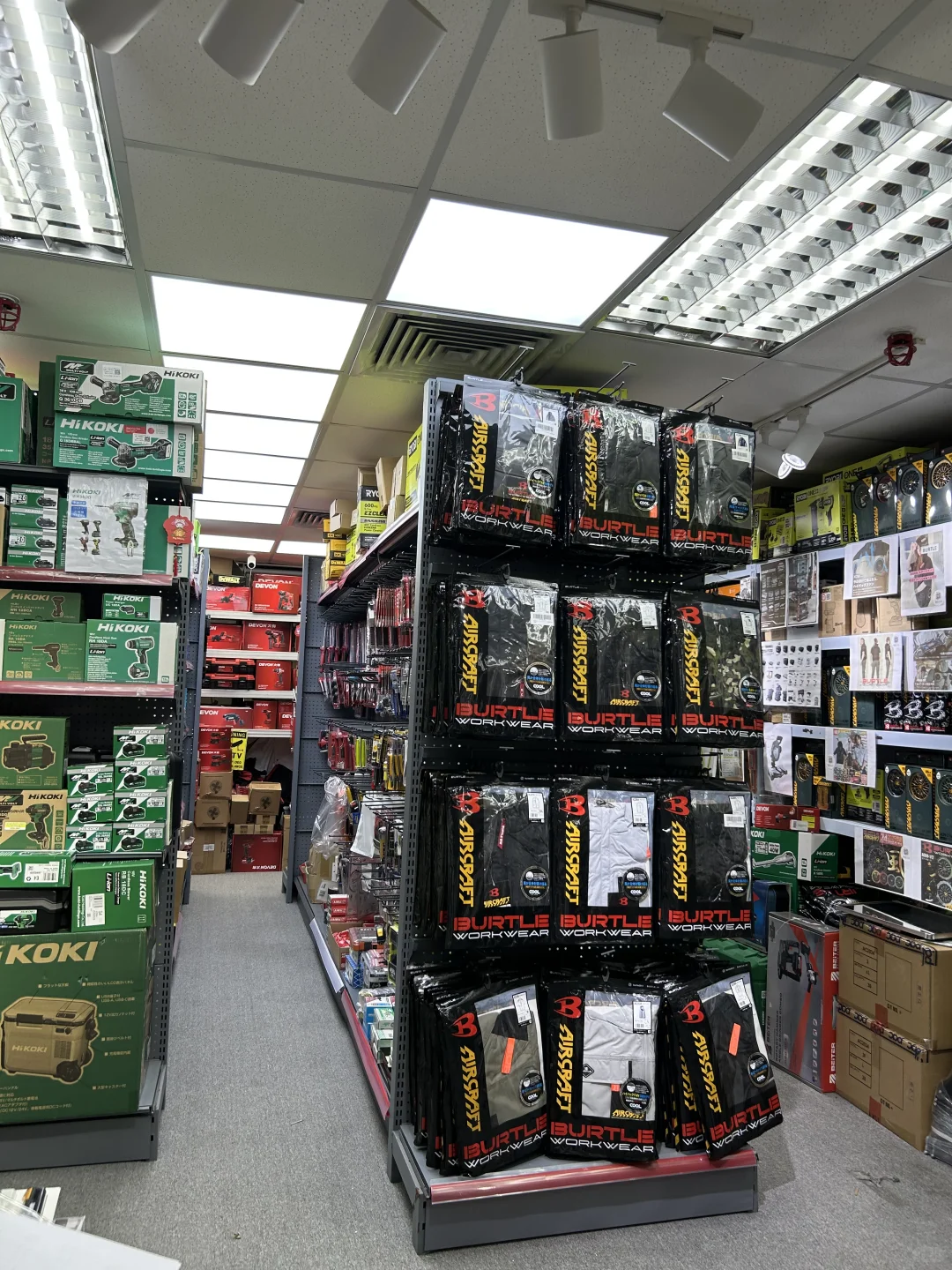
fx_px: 953
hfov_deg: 53.1
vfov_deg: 67.3
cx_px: 476
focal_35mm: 26
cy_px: 635
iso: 40
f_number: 1.5
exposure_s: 1/100
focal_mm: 5.7
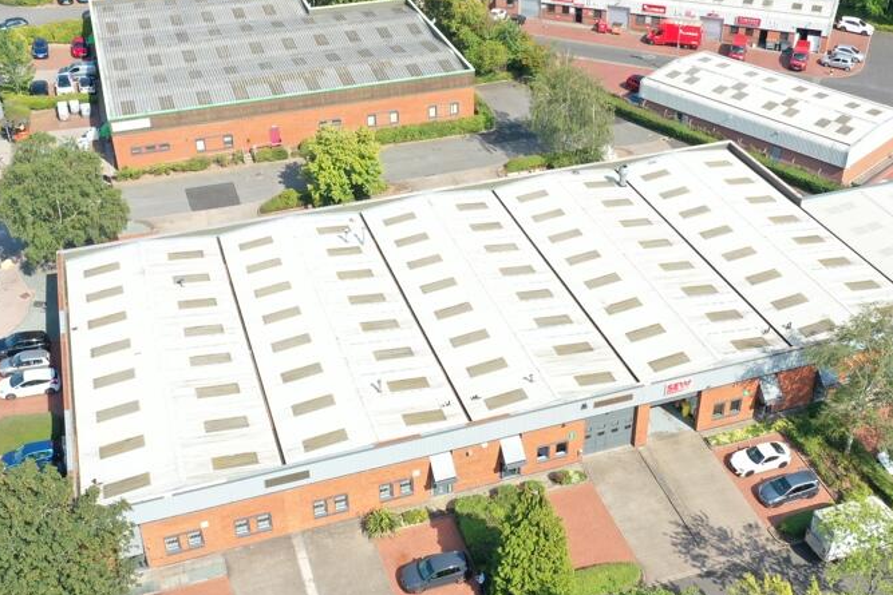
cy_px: 288
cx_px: 486
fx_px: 1067
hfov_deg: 45.4
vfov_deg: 31.2
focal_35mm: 43
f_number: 5
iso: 100
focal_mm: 10.26
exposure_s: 1/240
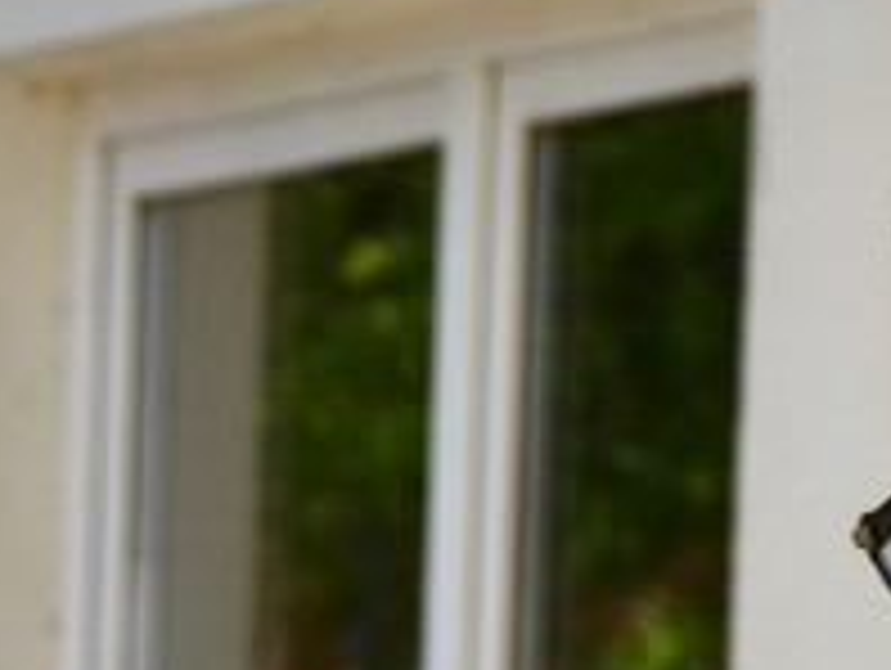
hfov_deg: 3.6
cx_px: -180
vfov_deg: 2.7
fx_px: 14329
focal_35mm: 556
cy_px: 1401
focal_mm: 75
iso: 400
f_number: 5.6
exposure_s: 1/500
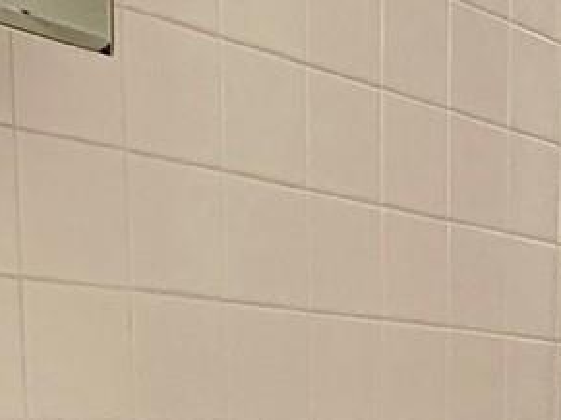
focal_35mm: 99
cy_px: 759
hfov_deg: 19.1
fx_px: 1603
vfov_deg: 13.4
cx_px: 615
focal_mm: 2.22
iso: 250
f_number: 2.2
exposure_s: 1/120
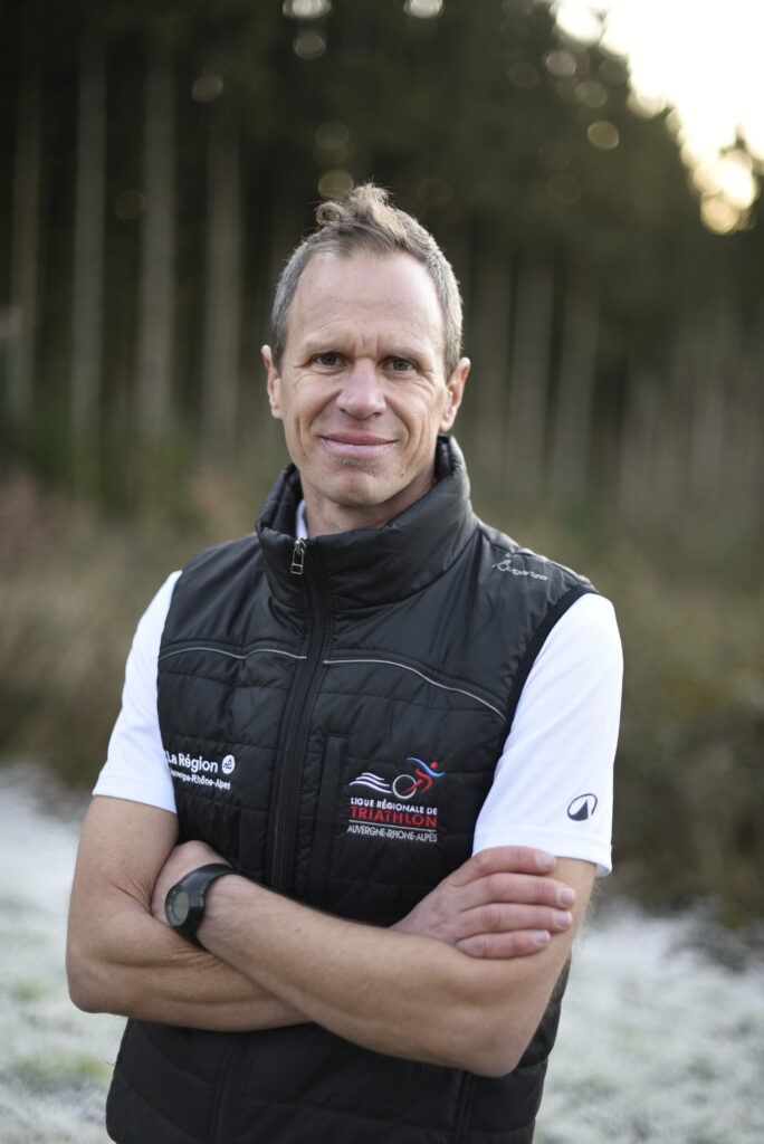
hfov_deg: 27.0
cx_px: 382
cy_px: 572
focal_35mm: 50
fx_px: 1589
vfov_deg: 39.6
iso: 160
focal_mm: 50
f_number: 1.4
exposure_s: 1/250
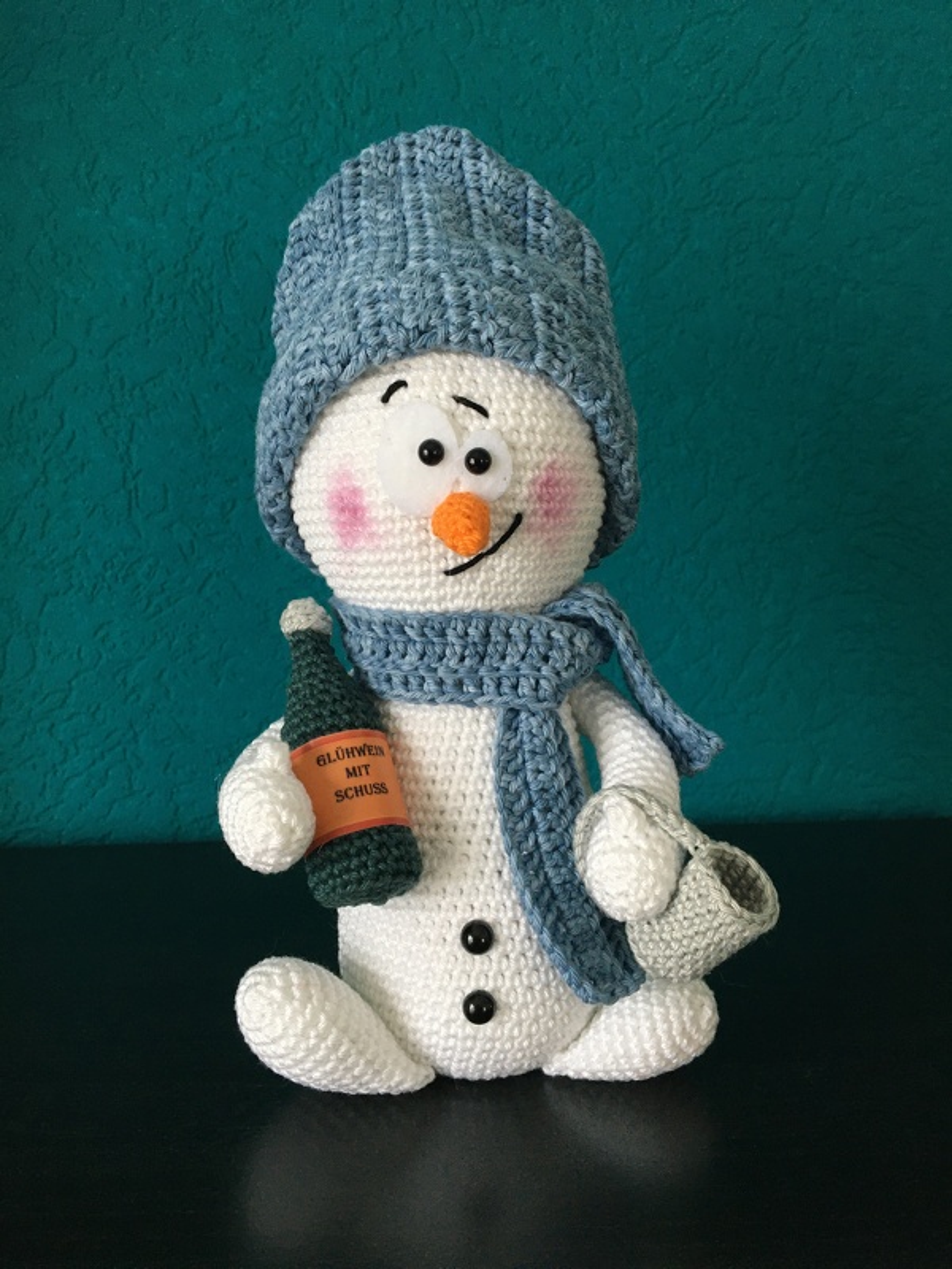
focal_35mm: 29
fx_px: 1063
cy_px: 634
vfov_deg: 61.7
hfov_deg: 48.2
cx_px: 476
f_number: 2.2
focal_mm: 4.15
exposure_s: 1/33
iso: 50
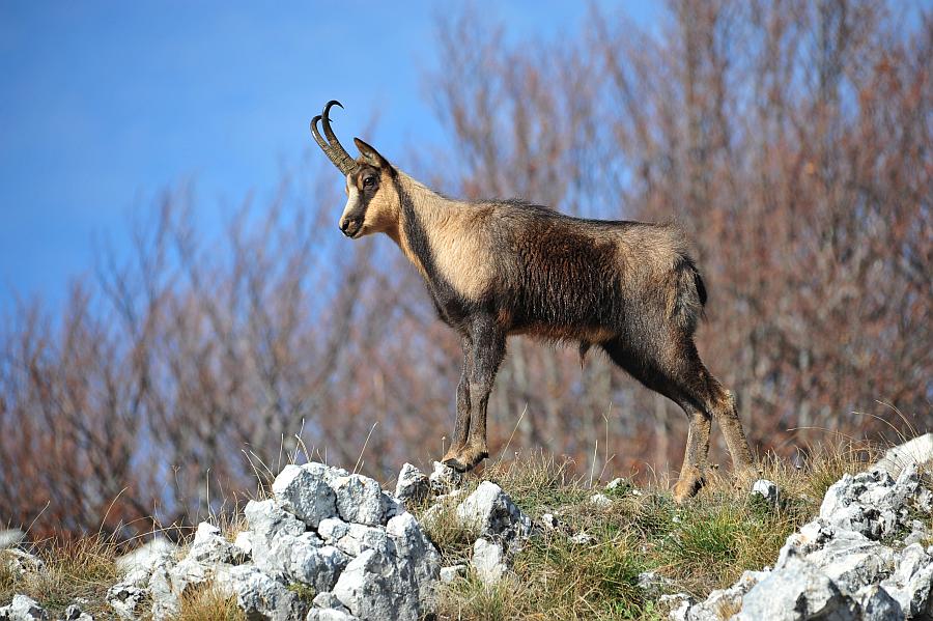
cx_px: 466
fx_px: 12951
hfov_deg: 4.1
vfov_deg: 2.7
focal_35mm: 500
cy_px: 310
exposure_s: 1/400
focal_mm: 500
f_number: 10
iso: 320
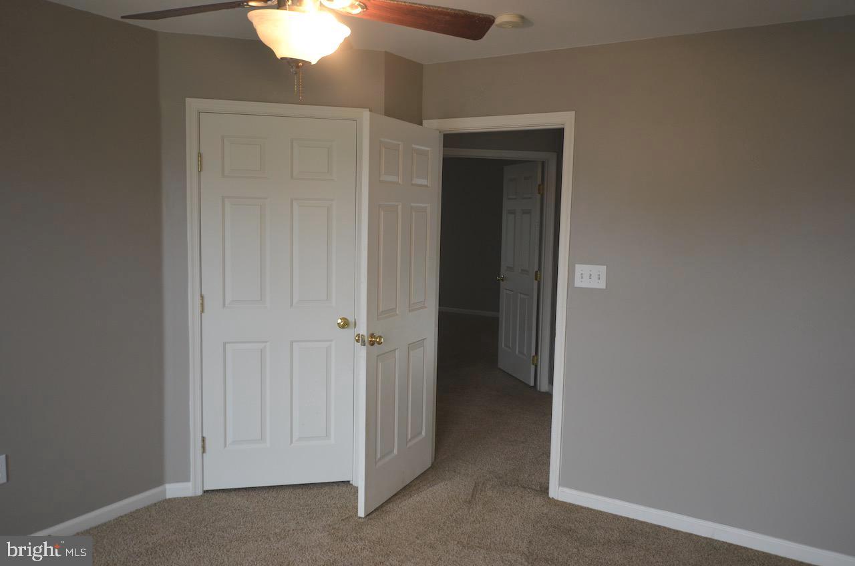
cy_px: 283
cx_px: 428
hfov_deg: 62.0
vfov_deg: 43.4
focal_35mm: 30
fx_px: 711
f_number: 4
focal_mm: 20
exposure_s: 1/60
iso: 400
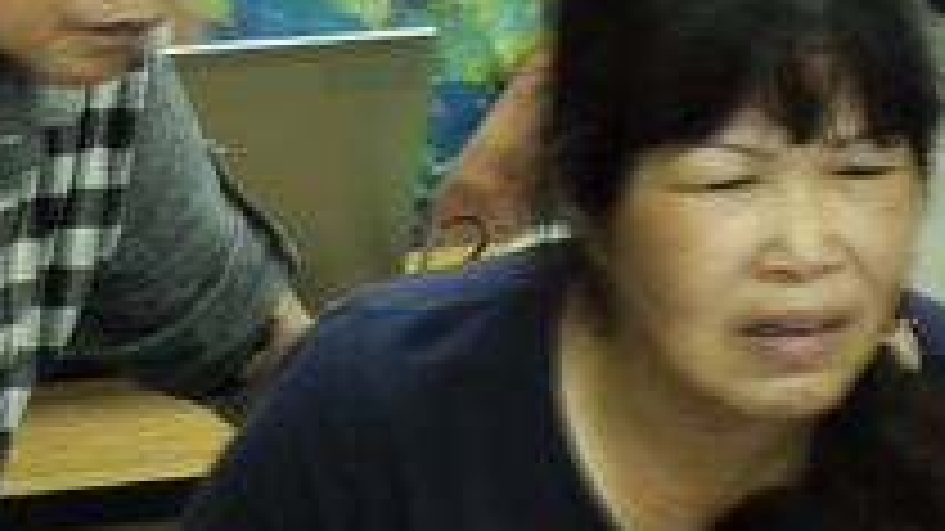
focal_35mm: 191
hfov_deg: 11.2
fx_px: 4785
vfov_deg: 6.3
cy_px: -70
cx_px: 896
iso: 250
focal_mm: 32
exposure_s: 1/10
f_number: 4.2
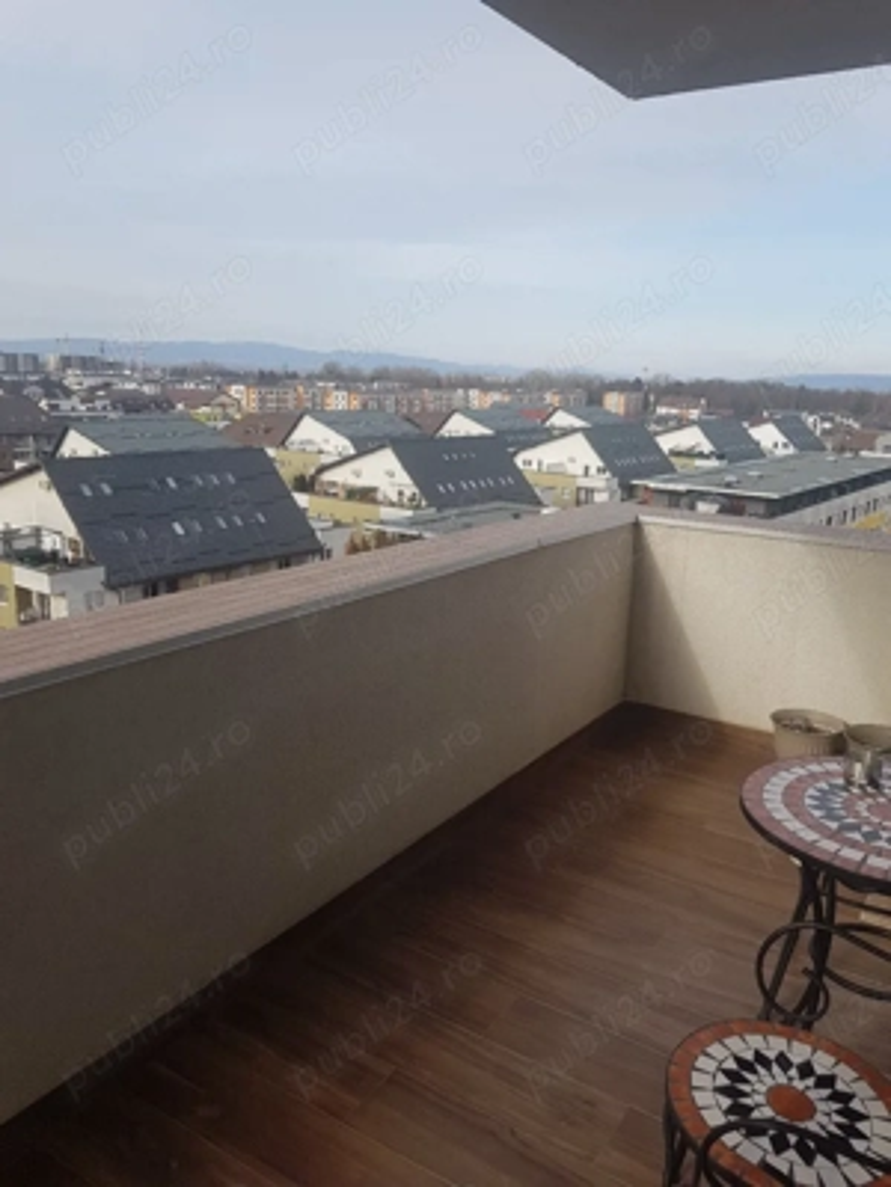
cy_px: 594
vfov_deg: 67.3
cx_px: 446
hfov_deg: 53.1
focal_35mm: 26
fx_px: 892
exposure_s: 1/1429
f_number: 1.7
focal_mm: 4.2
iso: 40
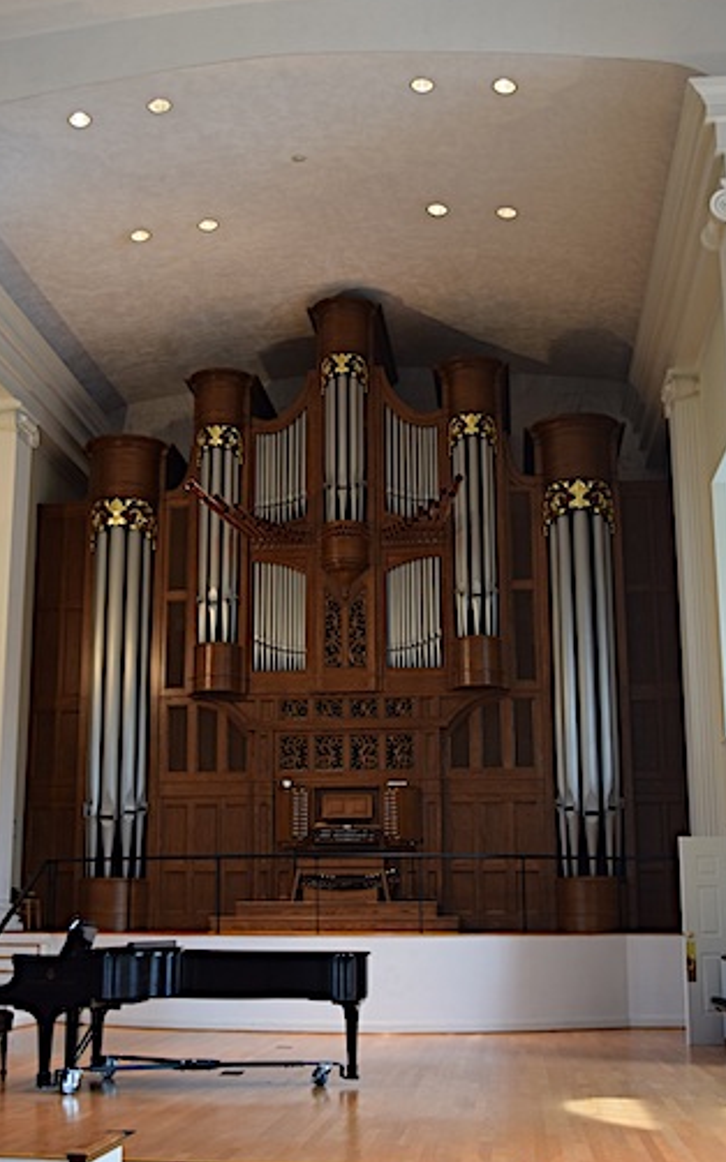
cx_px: 308
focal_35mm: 46
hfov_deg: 28.2
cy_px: 621
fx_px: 1445
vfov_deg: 43.8
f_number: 4.5
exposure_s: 1/80
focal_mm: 25
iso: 400
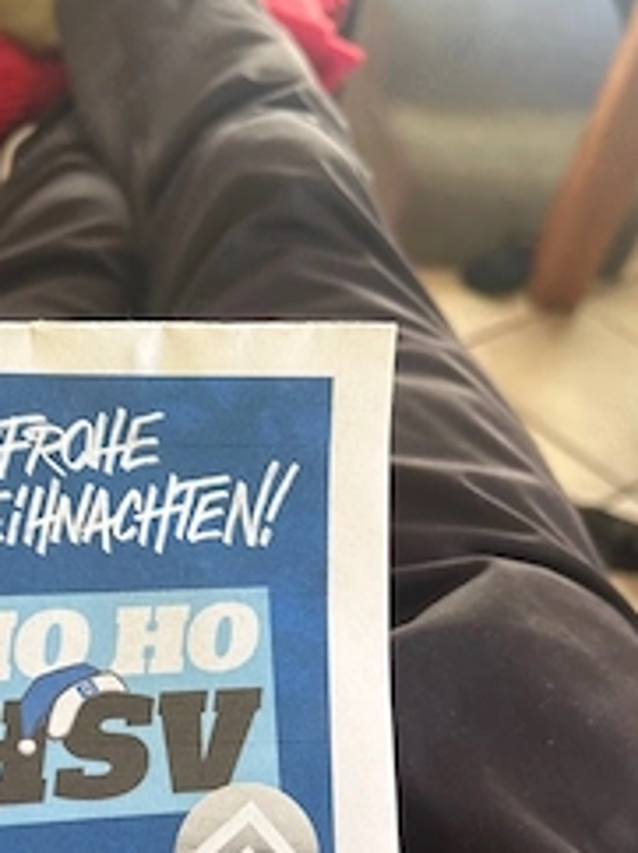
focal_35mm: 43
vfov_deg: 42.0
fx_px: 1059
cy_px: 680
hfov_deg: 32.9
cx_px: 155
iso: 160
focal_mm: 5.7
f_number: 1.5
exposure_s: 1/60
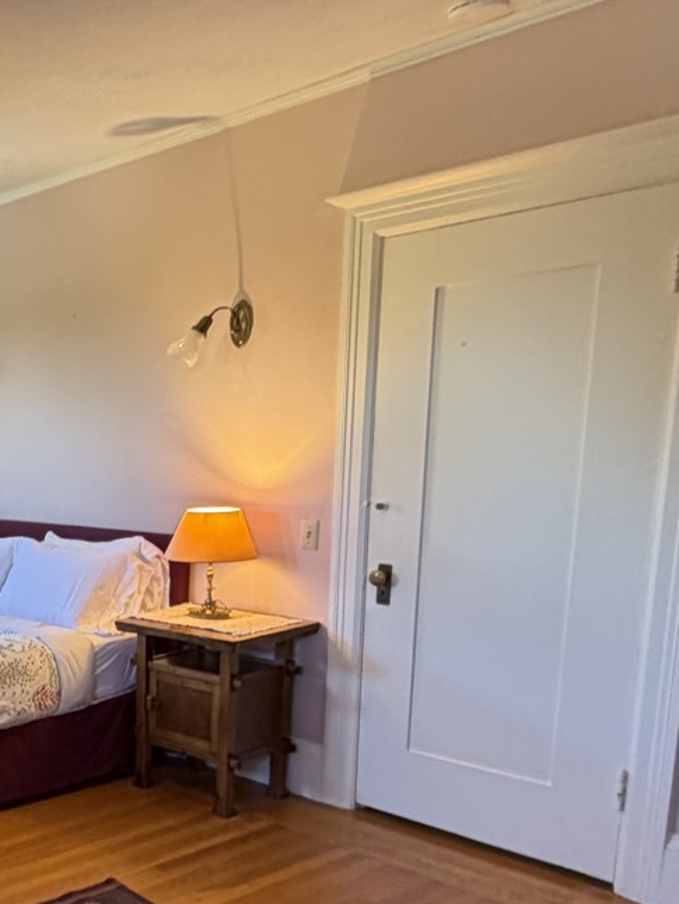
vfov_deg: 46.7
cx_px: -227
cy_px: 638
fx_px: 1019
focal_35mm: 39
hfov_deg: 29.1
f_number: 2.2
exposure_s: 1/60
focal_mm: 2.22
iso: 160
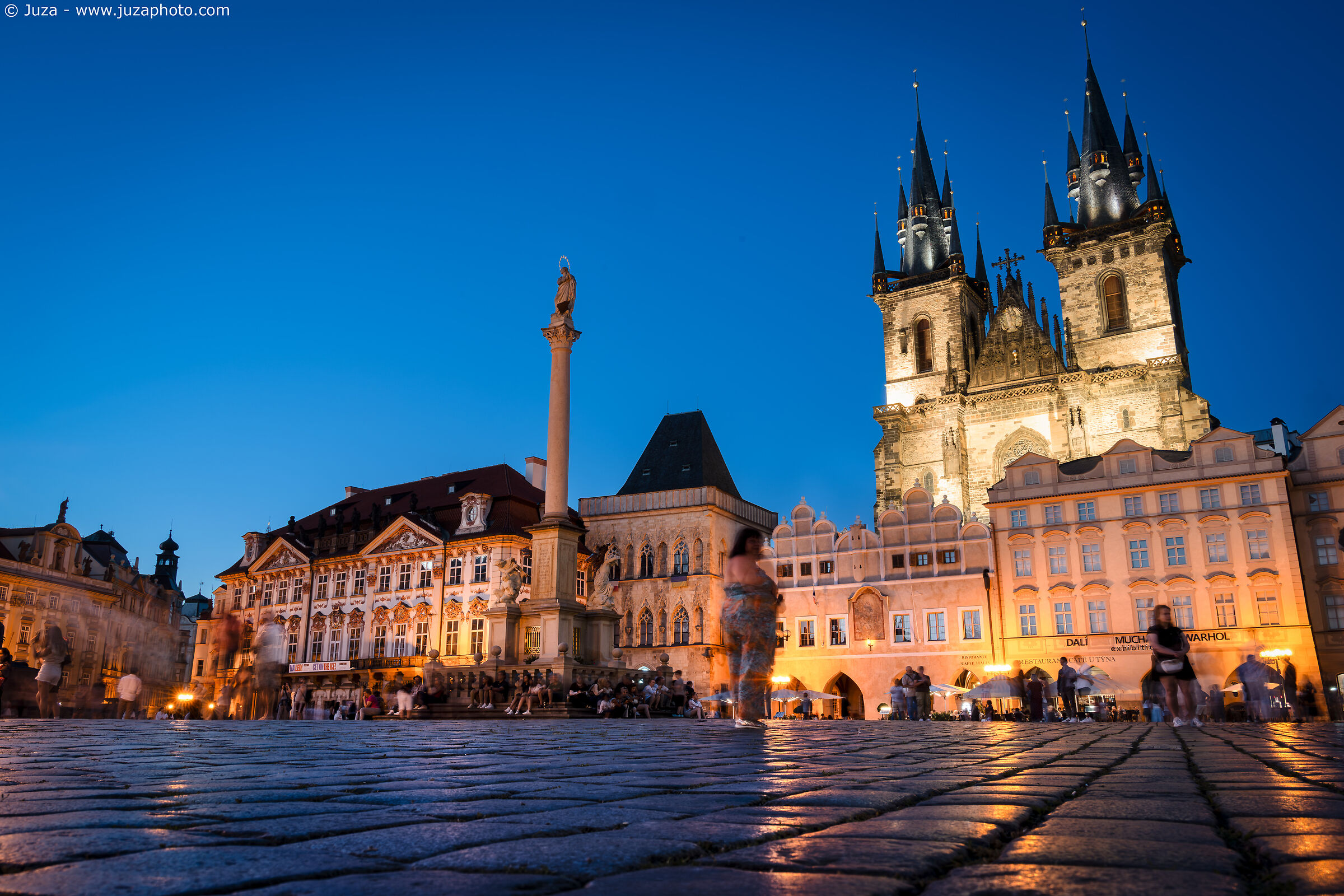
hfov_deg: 65.5
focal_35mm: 28
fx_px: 1045
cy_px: 448
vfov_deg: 46.4
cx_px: 672
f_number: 16
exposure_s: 5
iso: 100
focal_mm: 28
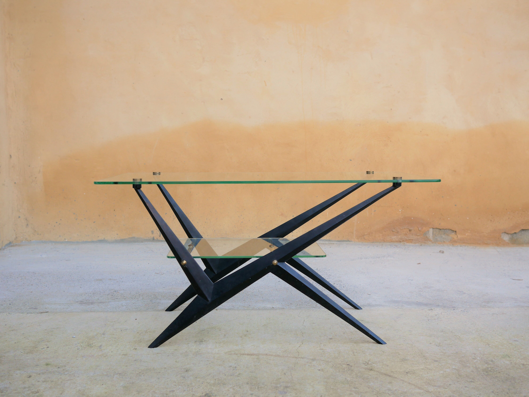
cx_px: 264
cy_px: 198
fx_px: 612
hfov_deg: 46.8
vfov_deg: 36.0
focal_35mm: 40
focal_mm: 20
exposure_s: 1/320
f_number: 2.8
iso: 200
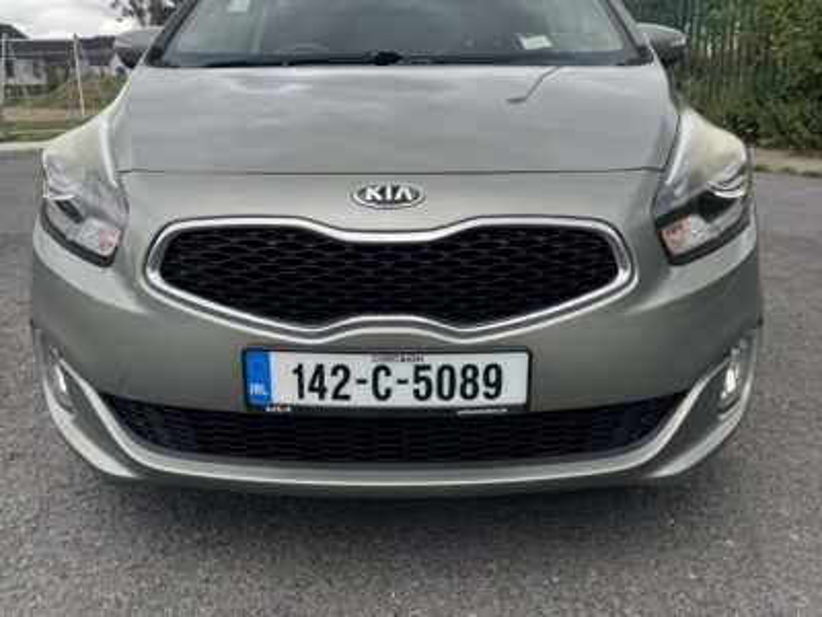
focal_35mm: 24
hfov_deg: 71.6
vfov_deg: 56.8
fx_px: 570
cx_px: 411
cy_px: 308
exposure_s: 1/832
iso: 80
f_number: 1.78
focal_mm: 6.76
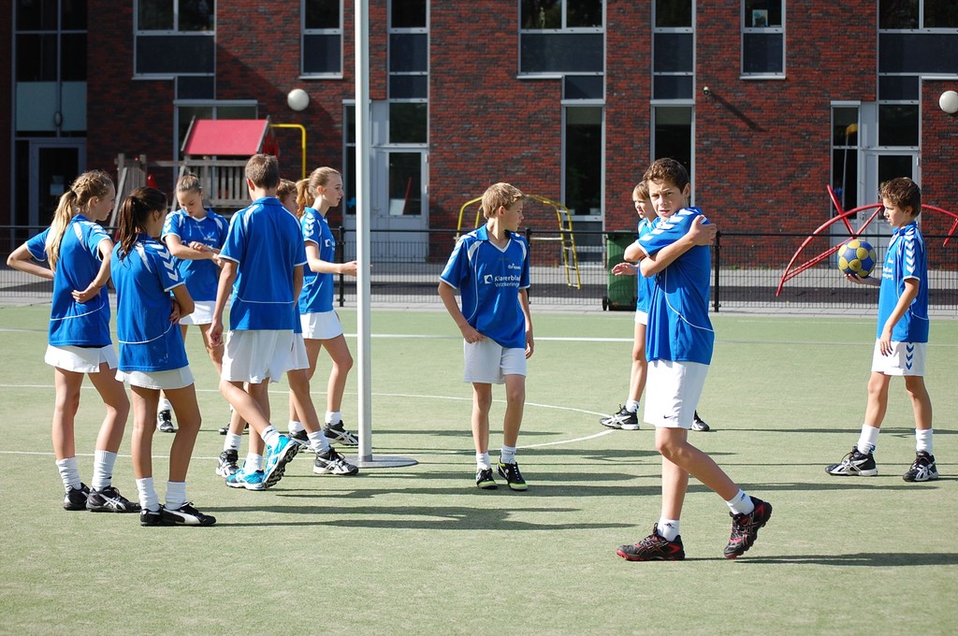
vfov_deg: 16.5
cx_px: 479
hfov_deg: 24.6
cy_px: 318
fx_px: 2193
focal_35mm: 82
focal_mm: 55
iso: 280
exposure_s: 1/1000
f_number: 4
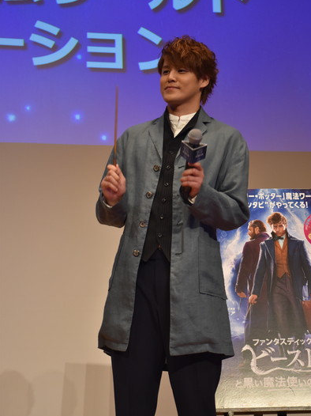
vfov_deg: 19.3
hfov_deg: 14.5
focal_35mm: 102
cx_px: 157
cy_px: 203
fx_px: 1223
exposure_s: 1/125
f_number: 4.2
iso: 800
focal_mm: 62
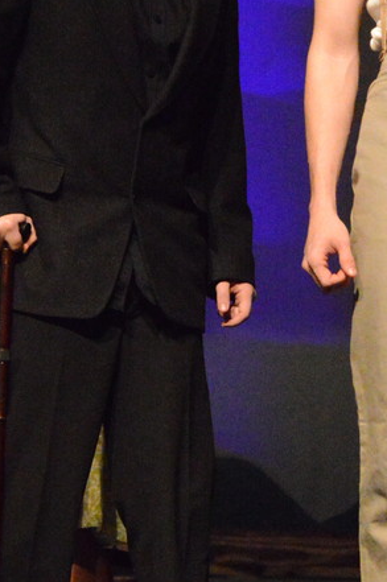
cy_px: 150
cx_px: 298
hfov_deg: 5.6
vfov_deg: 8.4
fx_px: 3943
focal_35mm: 244
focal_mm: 70
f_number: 4.5
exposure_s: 1/500
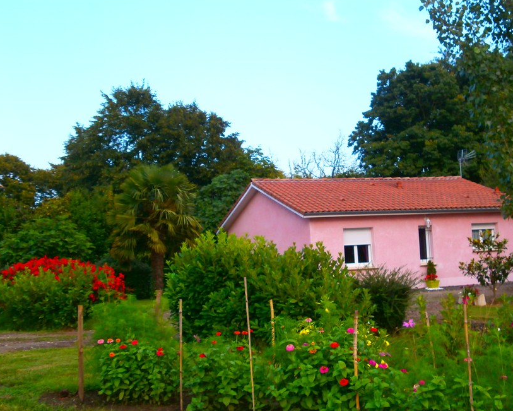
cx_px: 286
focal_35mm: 53
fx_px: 805
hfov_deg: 35.3
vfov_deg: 28.6
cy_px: 200
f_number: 3.8
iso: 100
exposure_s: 1/200
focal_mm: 8.1
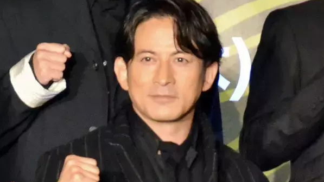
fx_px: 2715
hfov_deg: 6.8
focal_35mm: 316
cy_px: 94
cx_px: 162
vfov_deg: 3.8
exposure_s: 1/125
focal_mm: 200
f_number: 5.6
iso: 6400
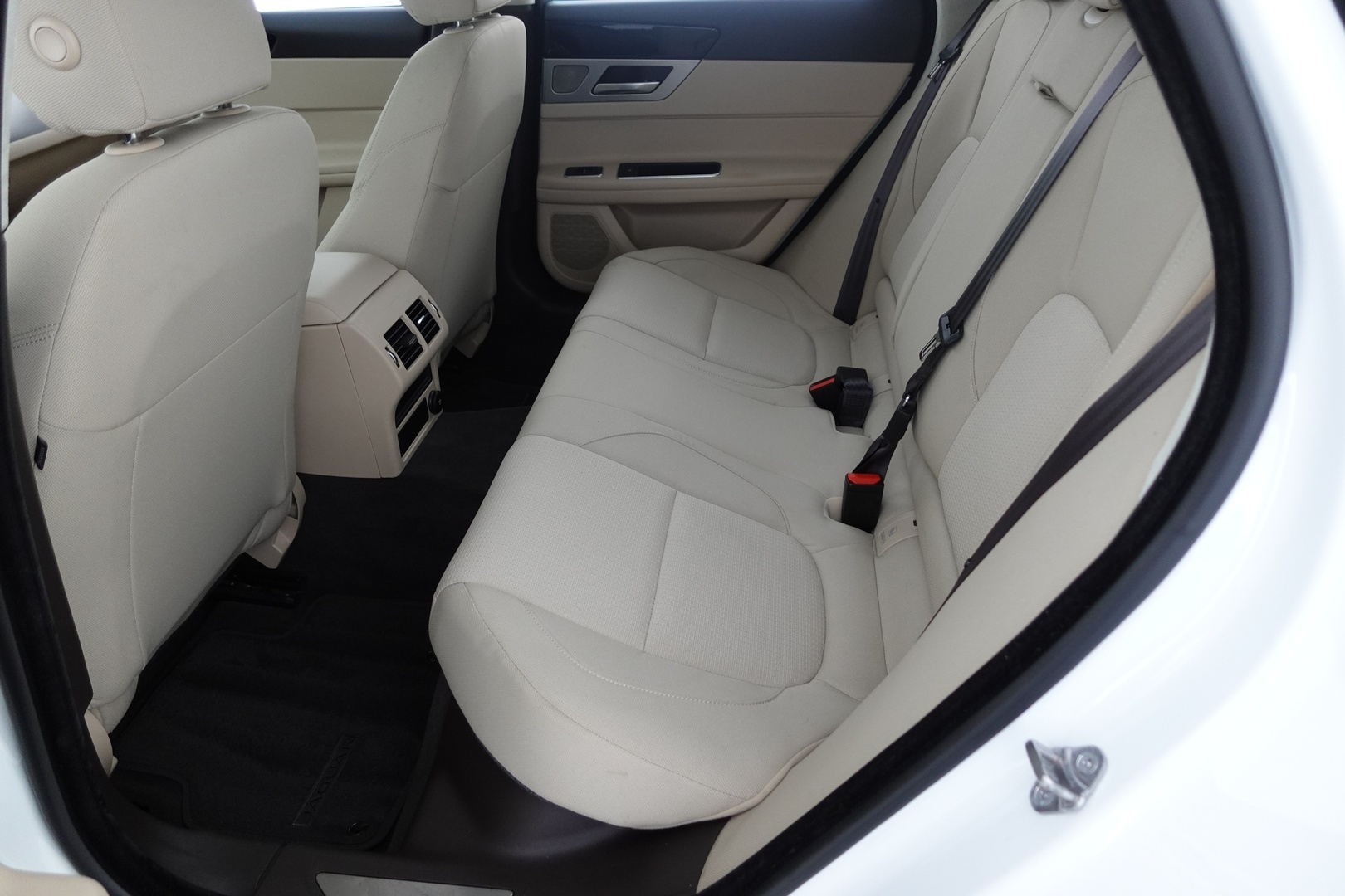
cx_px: 672
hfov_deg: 73.7
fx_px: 897
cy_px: 448
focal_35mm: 24
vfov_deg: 53.1
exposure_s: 1/30
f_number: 1.8
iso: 500
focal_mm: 9.4
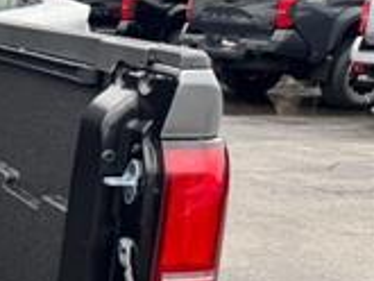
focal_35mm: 93
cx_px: -349
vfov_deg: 15.7
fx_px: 1006
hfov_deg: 16.6
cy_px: 258
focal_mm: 6.76
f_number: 1.78
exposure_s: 1/179
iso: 64
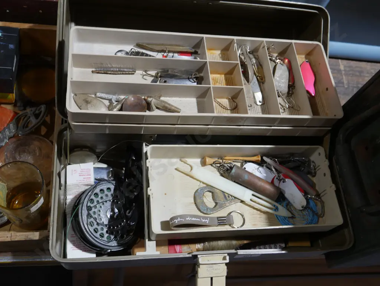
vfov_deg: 37.8
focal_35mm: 38
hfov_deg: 49.0
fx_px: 417
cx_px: 190
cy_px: 143
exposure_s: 1/60
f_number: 4.1
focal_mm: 19
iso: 320
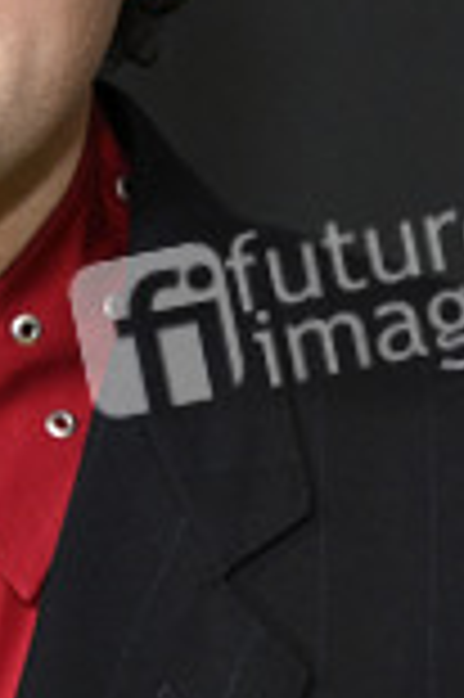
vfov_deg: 8.3
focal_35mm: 247
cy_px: 86
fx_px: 4786
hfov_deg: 5.5
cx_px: -108
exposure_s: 1/320
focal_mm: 96
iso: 2500
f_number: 5.6
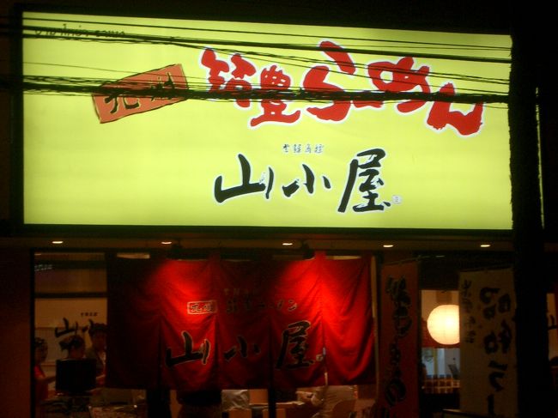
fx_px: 1692
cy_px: 209
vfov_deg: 14.1
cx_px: 279
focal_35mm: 105
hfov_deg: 18.7
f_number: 4.8
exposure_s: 1/25
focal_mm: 17.4
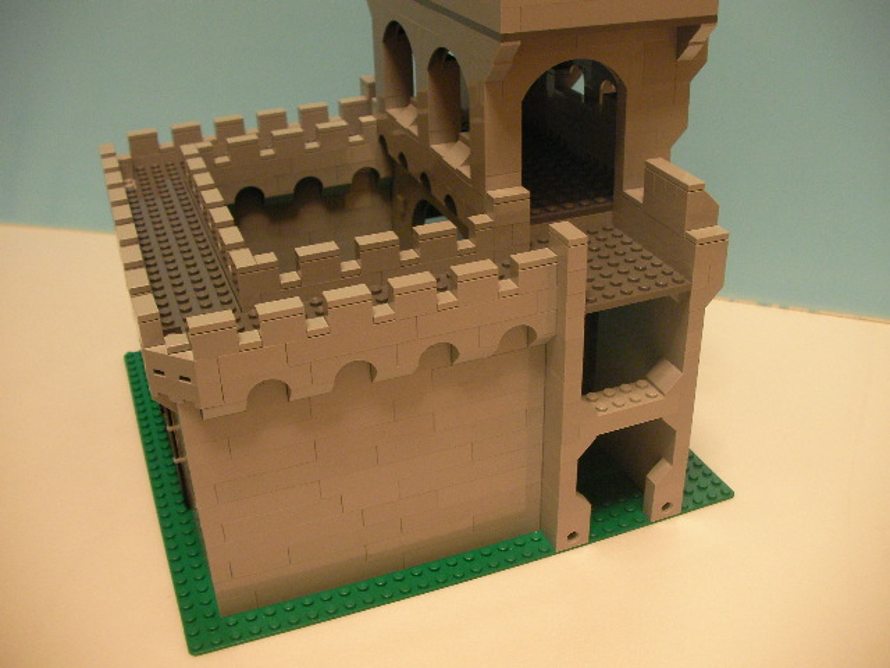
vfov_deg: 37.7
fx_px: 977
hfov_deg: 49.0
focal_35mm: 38
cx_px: 445
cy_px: 334
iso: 200
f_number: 3.5
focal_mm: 6.3
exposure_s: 1/7.8
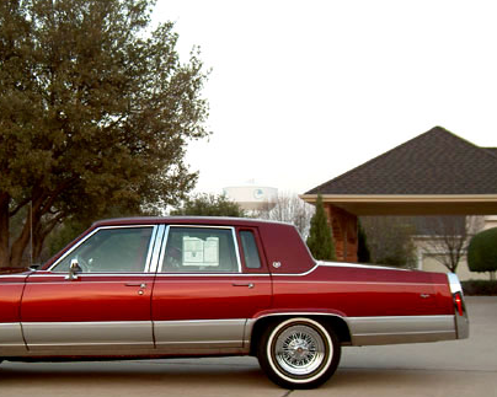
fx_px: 1000
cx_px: 140
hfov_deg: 27.6
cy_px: 257
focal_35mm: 68
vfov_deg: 22.4
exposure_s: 1/30
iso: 100
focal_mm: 9
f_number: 2.9
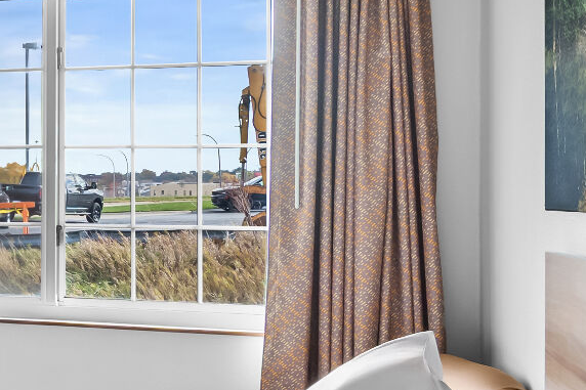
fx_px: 1367
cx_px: -537
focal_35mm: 84
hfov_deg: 18.0
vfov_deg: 16.2
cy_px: 177
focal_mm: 16
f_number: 9
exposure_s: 1/2
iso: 160
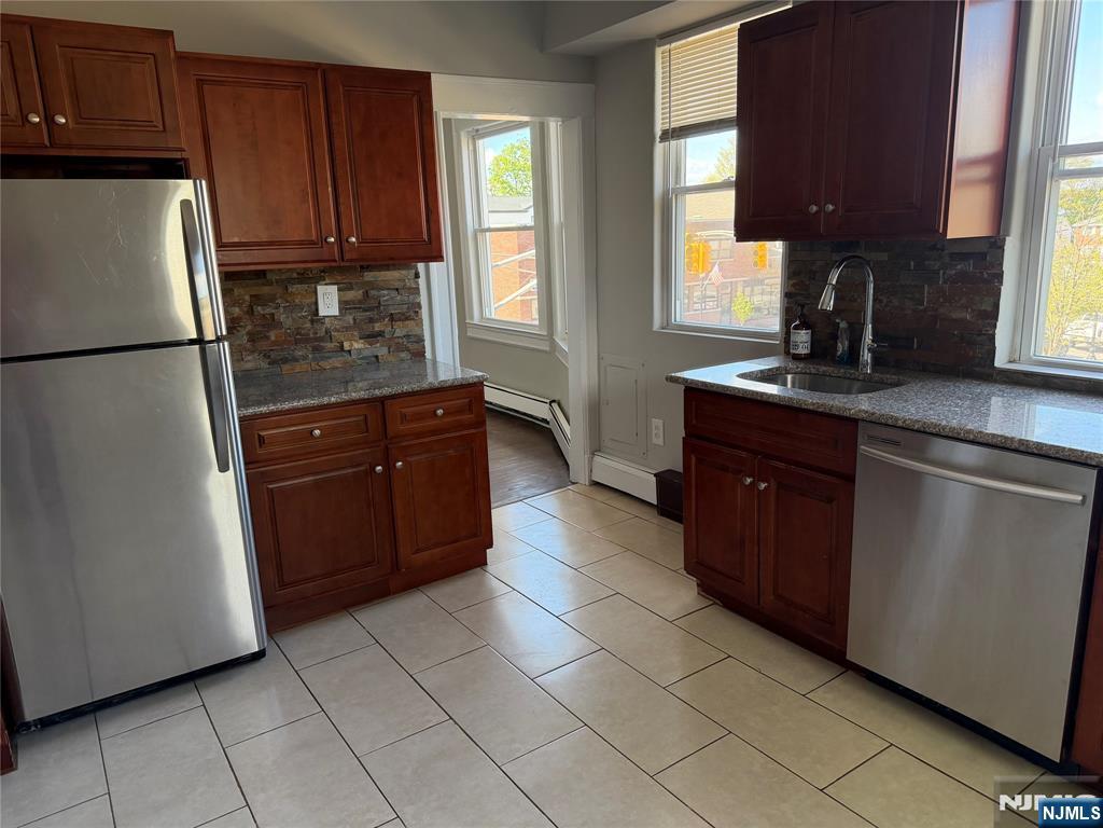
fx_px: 765
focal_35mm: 24
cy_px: 414
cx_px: 552
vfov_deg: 56.8
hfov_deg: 71.6
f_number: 1.78
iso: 200
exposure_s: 1/179
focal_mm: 6.76
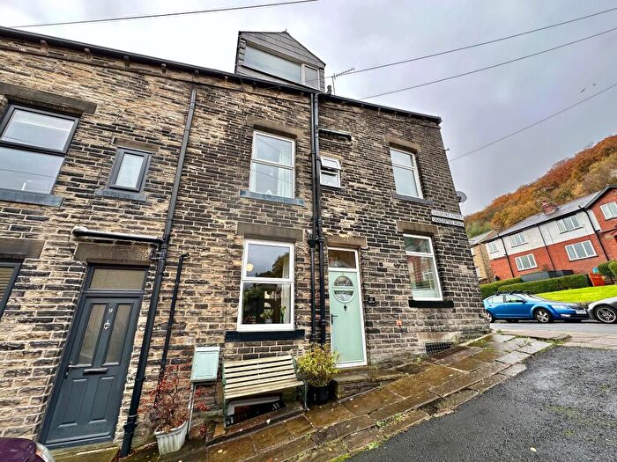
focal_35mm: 14
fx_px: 250
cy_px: 231
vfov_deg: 85.7
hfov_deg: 102.1
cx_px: 308
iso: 40
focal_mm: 2.22
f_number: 2.2
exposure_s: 1/99
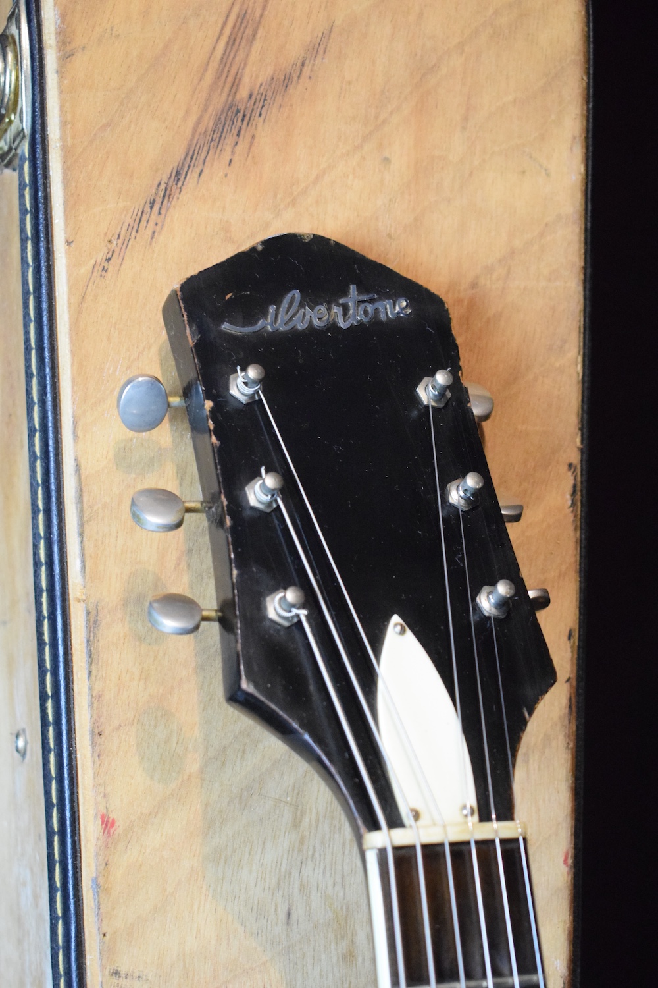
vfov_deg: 29.2
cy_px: 494
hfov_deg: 19.7
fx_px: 1892
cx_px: 329
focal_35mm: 69
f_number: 5.3
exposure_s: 1/60
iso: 5600
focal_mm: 46
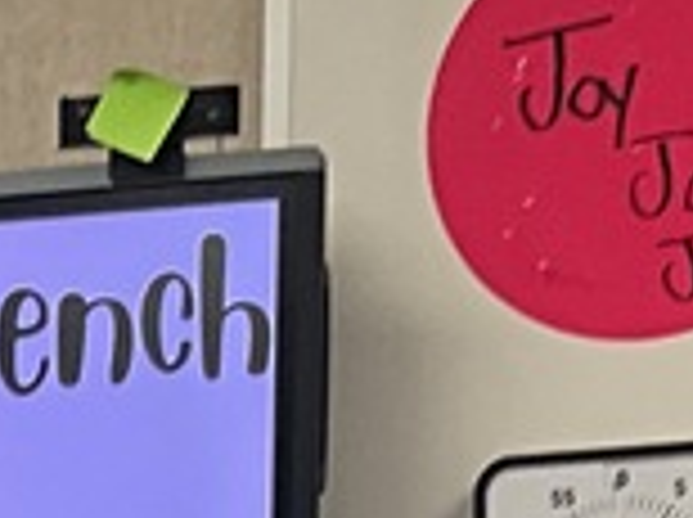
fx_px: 3858
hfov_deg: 9.7
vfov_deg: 6.8
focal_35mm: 193
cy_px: 1608
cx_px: -590
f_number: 1.8
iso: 50
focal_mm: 3
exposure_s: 1/60
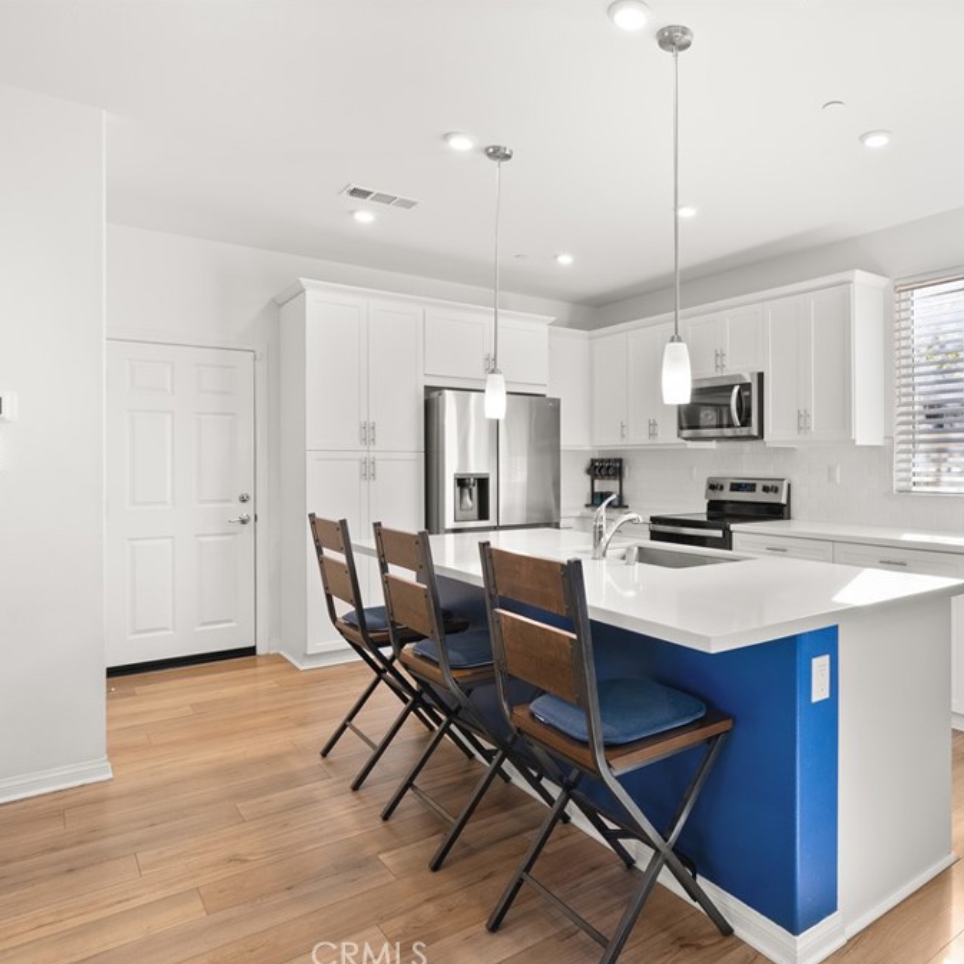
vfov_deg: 69.6
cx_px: 660
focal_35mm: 22
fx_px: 693
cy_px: 486
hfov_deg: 67.3
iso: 640
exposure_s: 1/15
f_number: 9
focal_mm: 17
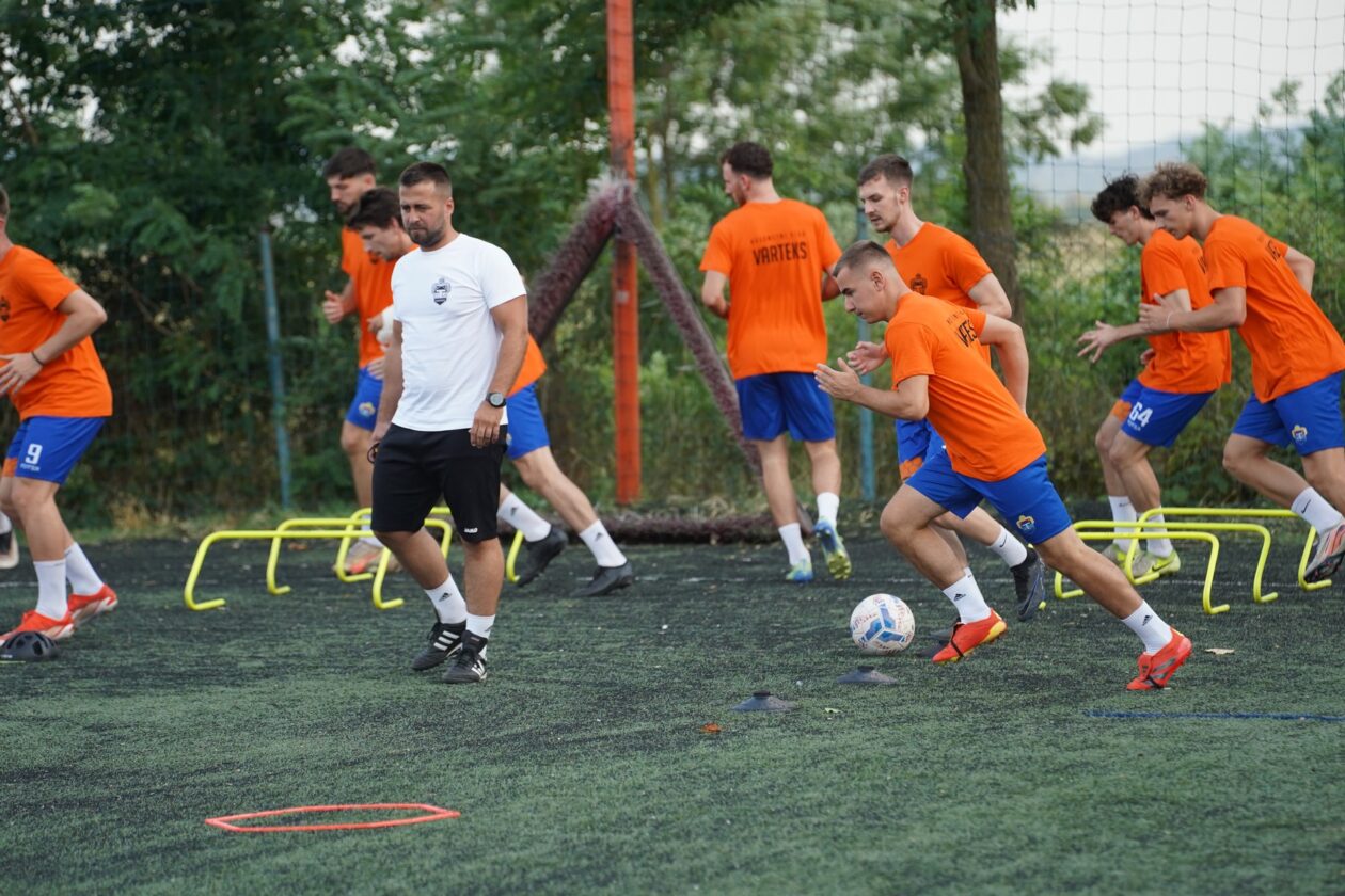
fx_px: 6724
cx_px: 672
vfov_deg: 7.6
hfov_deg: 11.4
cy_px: 448
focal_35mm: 180
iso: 1250
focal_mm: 180
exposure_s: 1/2000
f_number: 4
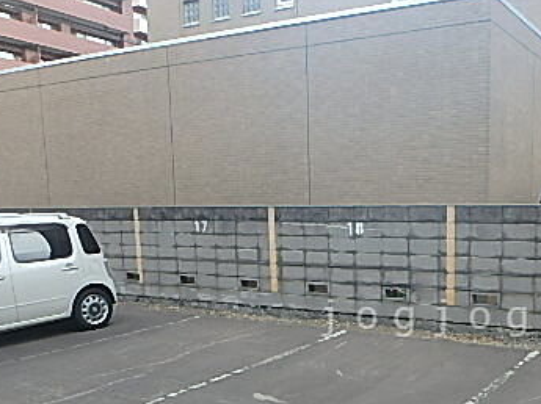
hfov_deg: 45.6
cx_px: 428
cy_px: 318
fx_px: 609
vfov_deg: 35.7
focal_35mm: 39
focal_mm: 3.7
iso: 125
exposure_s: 1/125
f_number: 3.5
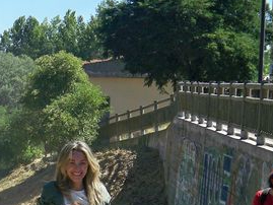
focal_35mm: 110
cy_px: 207
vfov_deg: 13.3
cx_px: -37
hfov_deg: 17.2
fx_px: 868
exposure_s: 1/200
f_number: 8.6
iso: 80
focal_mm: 7.9
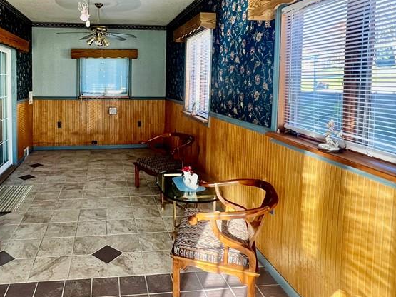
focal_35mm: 24
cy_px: 94
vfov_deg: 55.4
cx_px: 140
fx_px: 274
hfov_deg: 70.0
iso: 250
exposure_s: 1/98
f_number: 1.8
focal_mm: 1.57
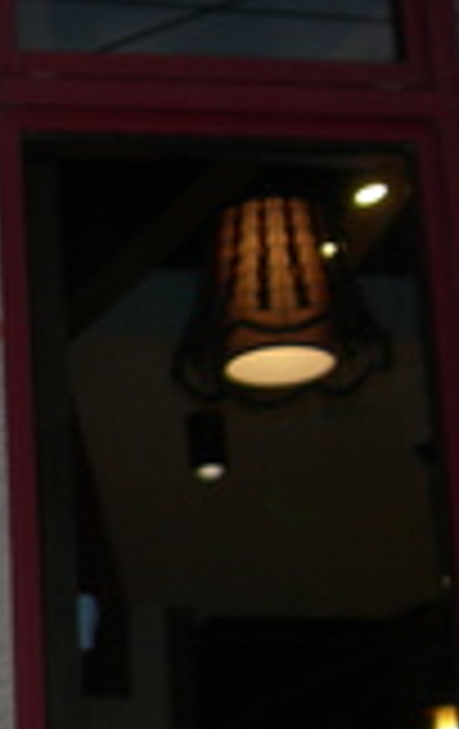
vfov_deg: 16.7
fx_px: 2469
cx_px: -342
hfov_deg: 10.1
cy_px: 592
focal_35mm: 124
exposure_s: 1/60.1
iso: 50
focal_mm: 7.8
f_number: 2.8
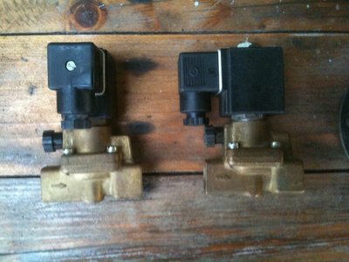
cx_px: 174
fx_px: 353
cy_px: 131
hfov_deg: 52.6
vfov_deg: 40.7
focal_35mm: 35
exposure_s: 1/15
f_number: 2.8
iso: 400
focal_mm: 3.85
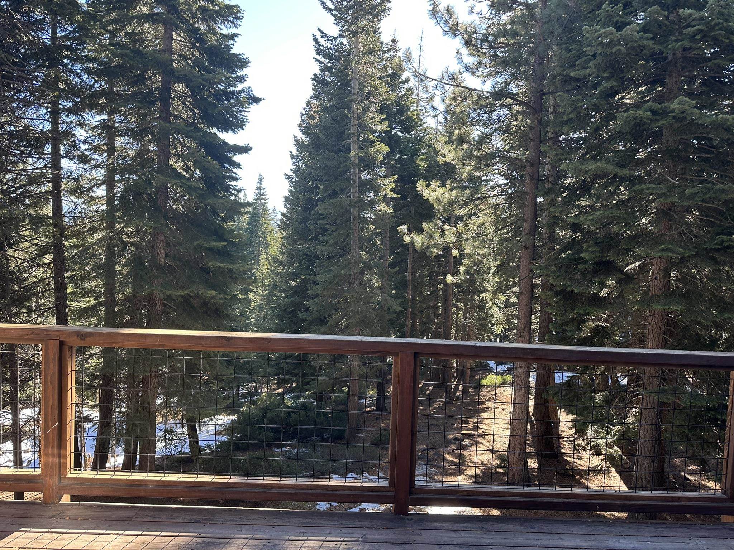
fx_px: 509
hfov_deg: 71.6
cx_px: 367
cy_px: 275
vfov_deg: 56.8
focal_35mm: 24
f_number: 1.78
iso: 80
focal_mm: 6.86
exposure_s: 1/256
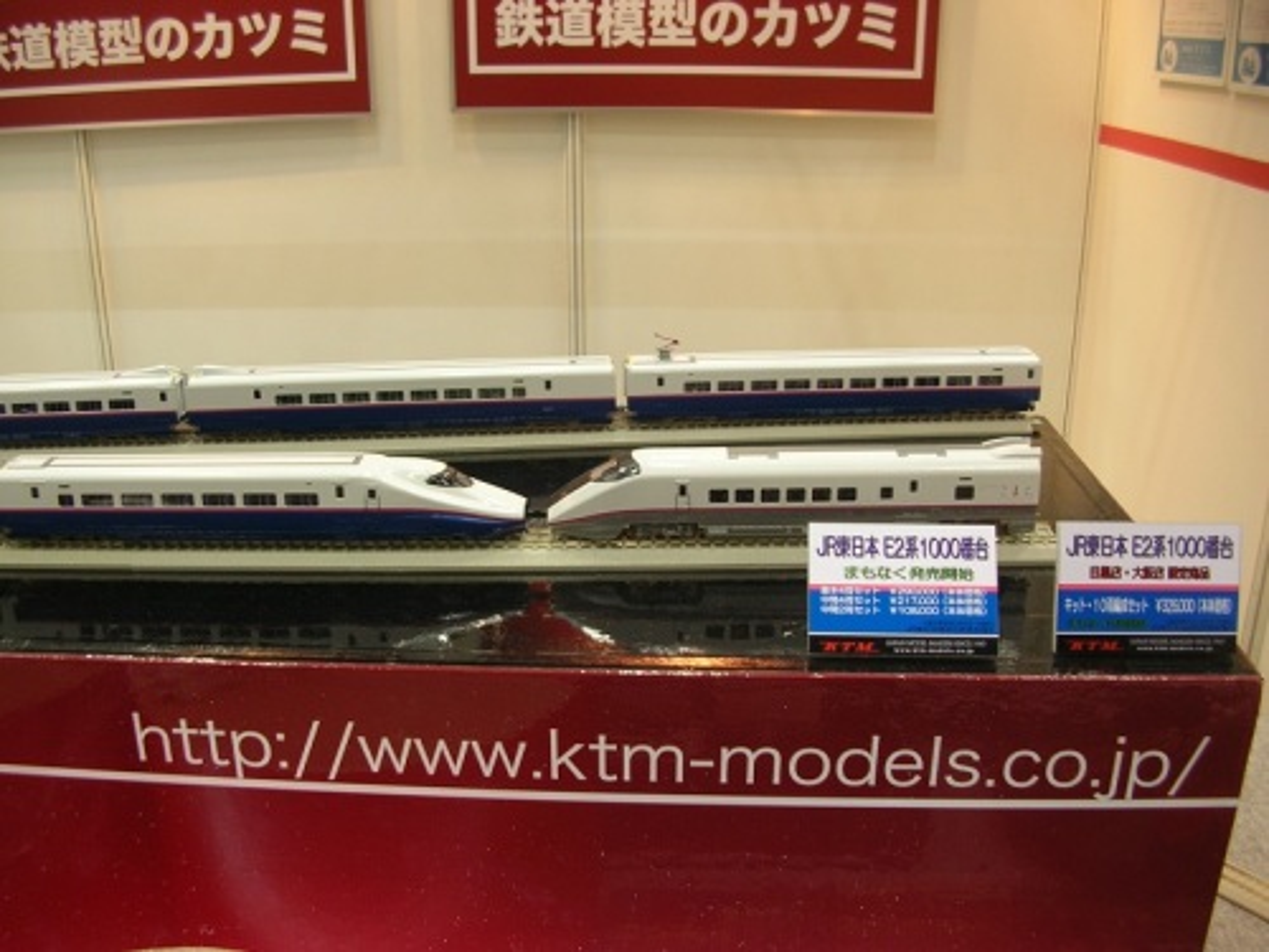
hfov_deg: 52.6
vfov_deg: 40.7
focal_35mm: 35
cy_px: 476
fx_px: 1283
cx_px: 634
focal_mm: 5.8
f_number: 2.8
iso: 50
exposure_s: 1/8.8
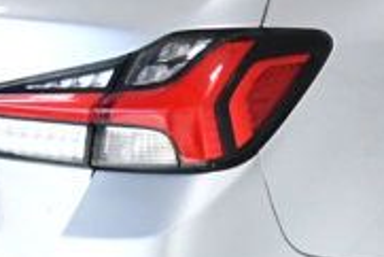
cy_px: 161
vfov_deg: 6.3
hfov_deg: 9.2
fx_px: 2348
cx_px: 496
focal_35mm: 220
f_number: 10
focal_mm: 26
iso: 2500
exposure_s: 1/400
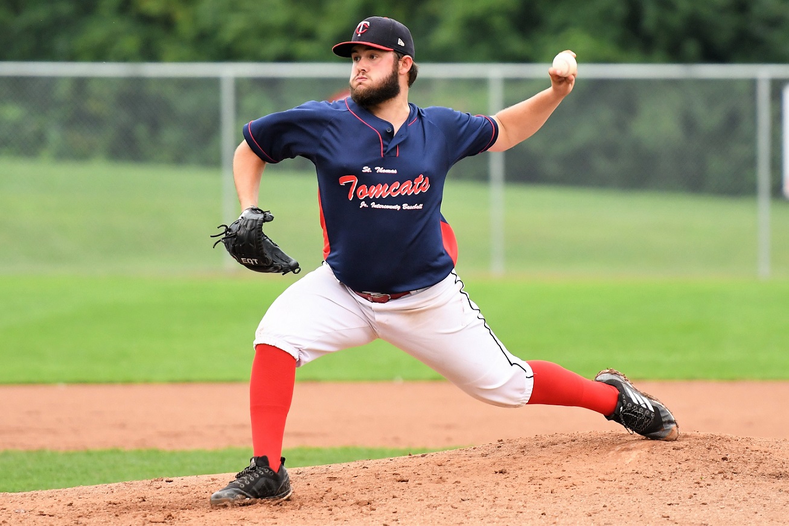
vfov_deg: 4.6
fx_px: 6576
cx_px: 394
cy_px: 263
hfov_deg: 6.9
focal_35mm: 300
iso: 1400
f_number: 2.8
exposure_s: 1/1600
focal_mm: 200
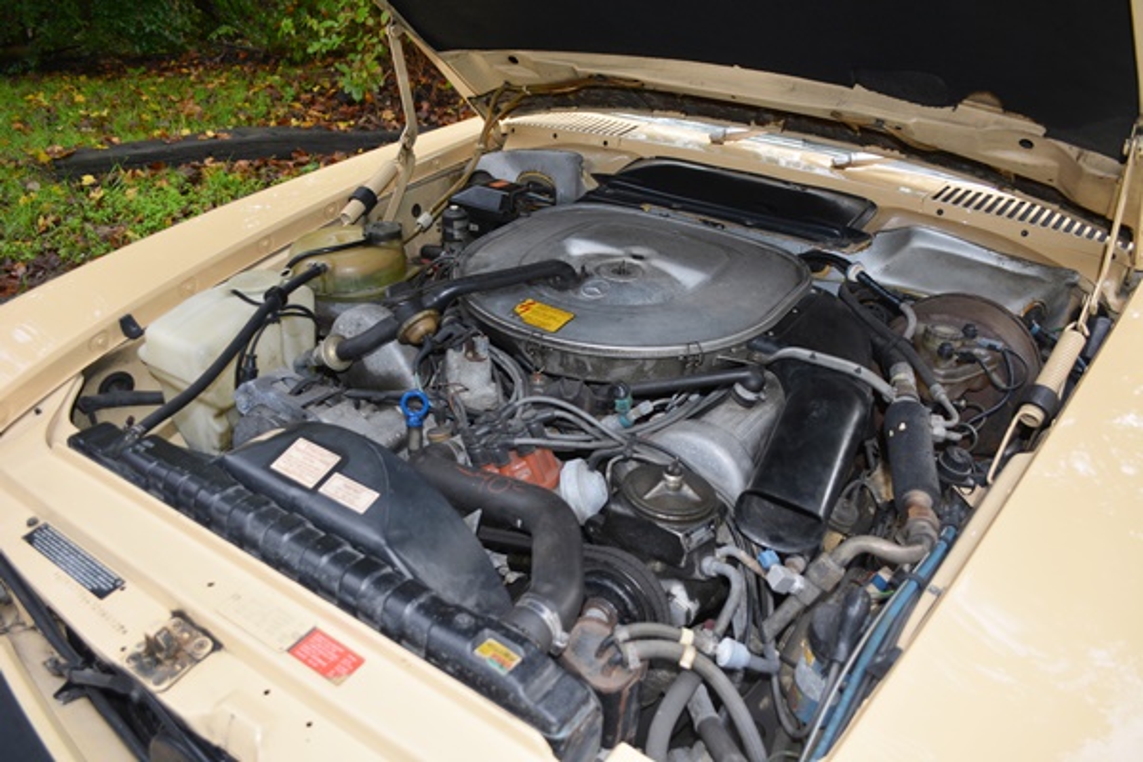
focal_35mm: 27
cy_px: 381
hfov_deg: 67.4
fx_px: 857
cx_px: 572
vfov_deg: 47.9
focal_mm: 18
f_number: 3.5
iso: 280
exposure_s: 1/125
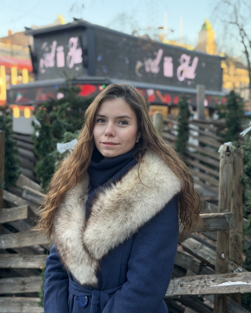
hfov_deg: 29.7
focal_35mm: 51
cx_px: 124
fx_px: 474
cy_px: 164
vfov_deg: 36.6
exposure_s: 1/183
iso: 200
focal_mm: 6.76
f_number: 1.78
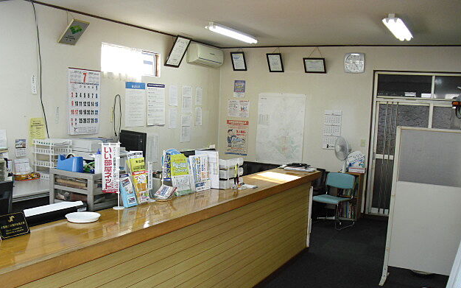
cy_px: 171
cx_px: 231
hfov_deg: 50.4
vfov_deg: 32.7
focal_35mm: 39
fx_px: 490
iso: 200
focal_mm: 6.3
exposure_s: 1/80
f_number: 3.1
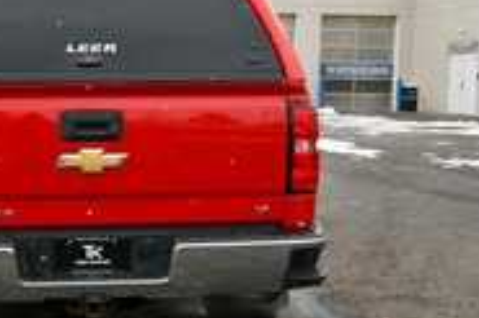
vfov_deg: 20.9
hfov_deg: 30.1
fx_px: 864
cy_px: 125
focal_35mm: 65
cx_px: 85
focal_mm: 20
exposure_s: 1/250
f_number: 7.1
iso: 200
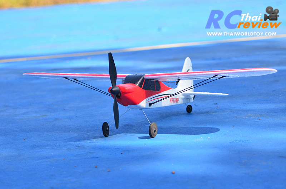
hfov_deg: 17.1
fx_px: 951
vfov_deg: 11.4
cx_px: 143
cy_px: 94
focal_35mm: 120
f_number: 5.6
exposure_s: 1/125
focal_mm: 80
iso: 100
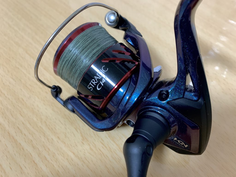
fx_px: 177
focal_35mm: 26
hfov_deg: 67.3
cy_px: 88
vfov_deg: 53.1
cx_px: 118
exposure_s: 1/30
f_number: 1.8
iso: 500
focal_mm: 4.25
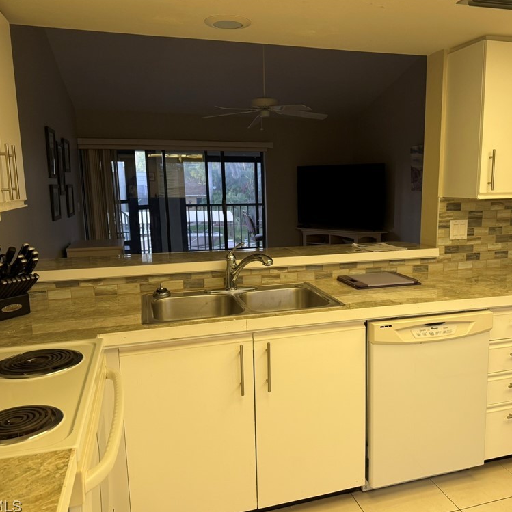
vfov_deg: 55.6
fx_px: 485
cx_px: 306
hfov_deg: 55.2
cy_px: 259
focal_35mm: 29
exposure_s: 1/120
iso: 160
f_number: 1.78
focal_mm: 6.76
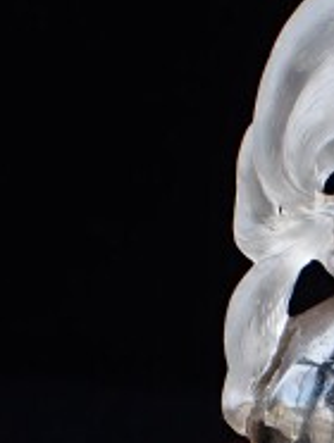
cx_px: 449
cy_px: 411
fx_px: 1322
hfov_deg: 13.8
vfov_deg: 18.7
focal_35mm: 103
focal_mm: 5.4
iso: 200
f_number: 3.2
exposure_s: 1/125
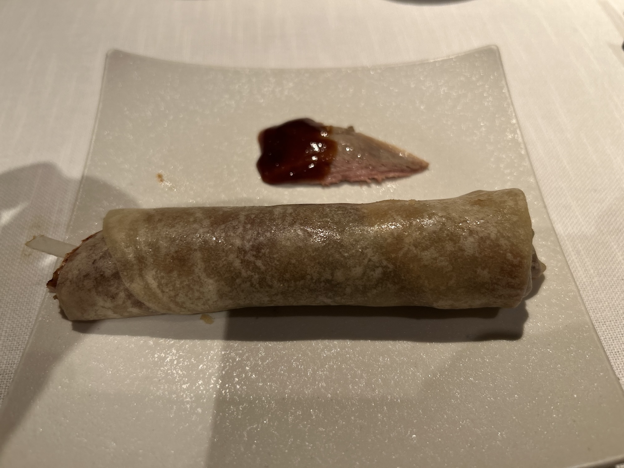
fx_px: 469
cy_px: 234
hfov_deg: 67.3
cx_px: 312
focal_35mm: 26
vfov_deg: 53.1
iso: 125
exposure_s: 1/50
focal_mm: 5.7
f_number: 1.5
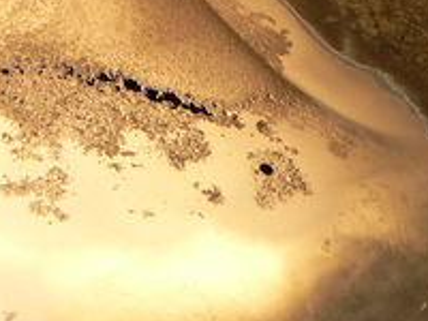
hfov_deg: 16.8
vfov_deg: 12.8
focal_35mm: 115
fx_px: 1422
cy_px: 293
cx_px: 13
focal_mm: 6
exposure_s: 1/30
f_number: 2.8
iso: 80
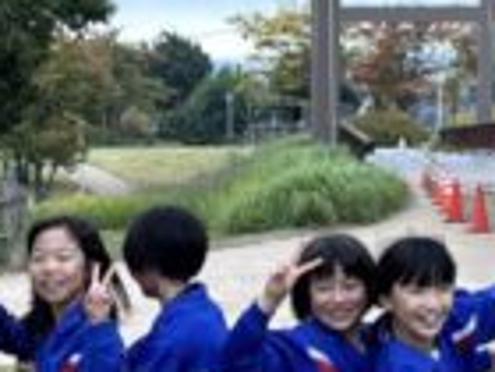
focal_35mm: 127
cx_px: 293
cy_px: 429
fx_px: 1816
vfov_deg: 11.5
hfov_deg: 15.5
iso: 64
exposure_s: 1/285
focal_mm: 6.76
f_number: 1.78
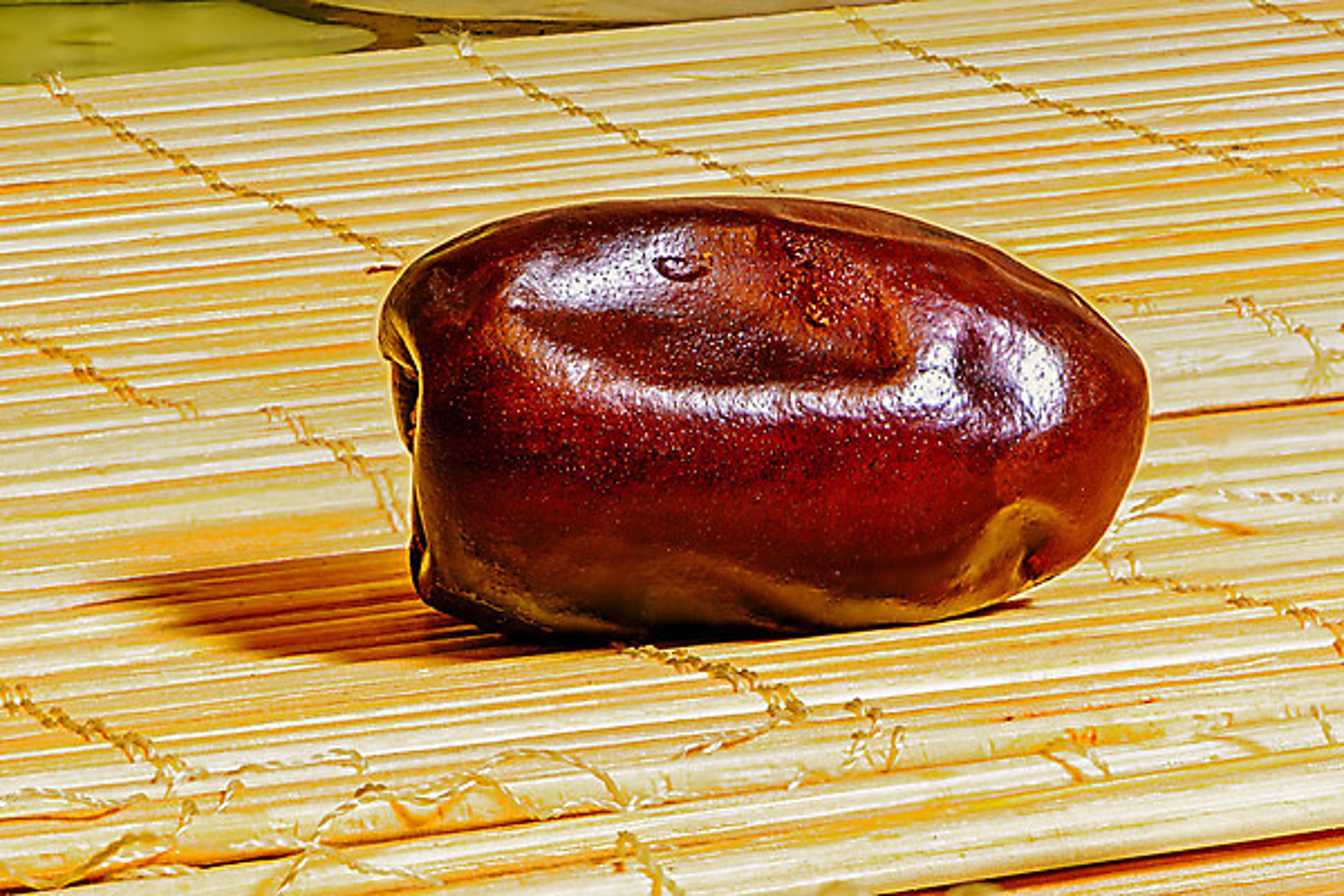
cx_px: 672
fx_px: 4760
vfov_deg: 10.8
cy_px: 448
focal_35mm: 128
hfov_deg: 16.1
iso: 100
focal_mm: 85
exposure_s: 1/1.67
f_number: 16
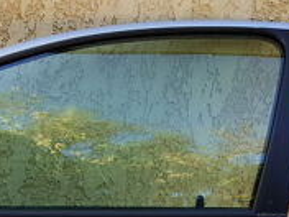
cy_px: 294
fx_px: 593
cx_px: 49
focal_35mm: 71
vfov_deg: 19.0
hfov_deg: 26.8
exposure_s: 1/100
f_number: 1.7
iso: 50
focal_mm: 4.3
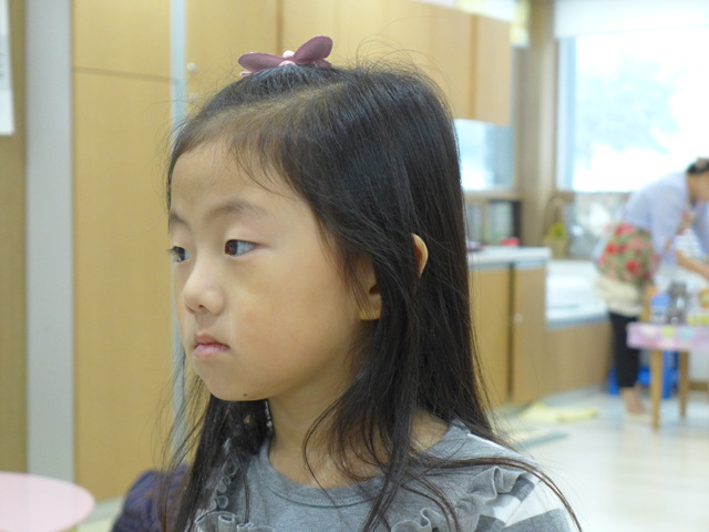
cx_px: 354
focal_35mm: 70
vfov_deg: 21.0
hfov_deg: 27.8
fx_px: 1434
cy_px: 266
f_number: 2.1
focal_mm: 13.7
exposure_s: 1/200
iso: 640
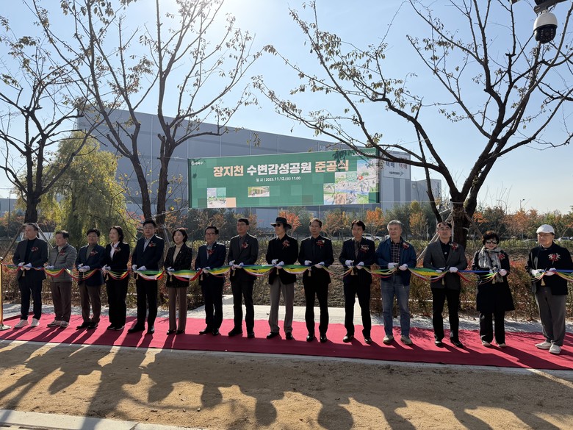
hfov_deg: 71.6
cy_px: 215
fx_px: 397
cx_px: 286
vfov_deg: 56.8
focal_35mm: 24
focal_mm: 6.76
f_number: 1.78
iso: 125
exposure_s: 1/6173
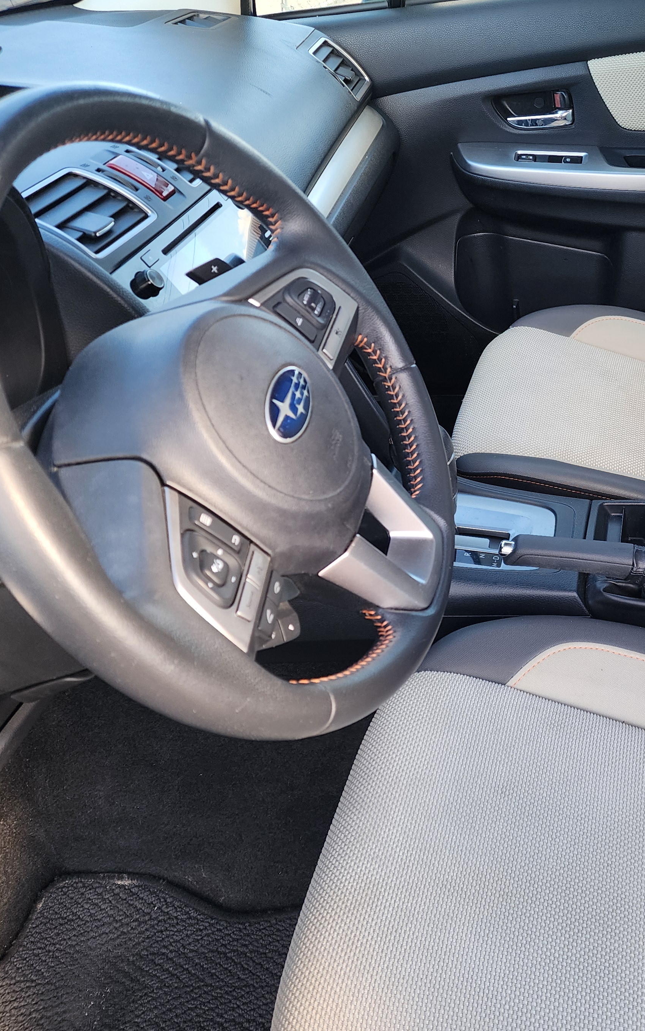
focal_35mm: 36
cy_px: 512
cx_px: 572
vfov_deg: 54.0
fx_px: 1013
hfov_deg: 33.6
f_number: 1.8
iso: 100
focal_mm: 6.4
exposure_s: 1/180
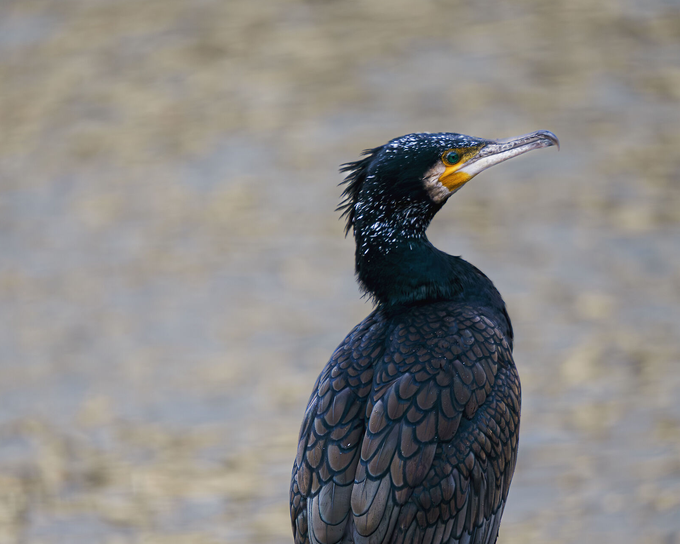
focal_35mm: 846
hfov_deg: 2.3
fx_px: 17028
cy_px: 360
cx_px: 340
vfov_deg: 1.8
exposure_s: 1/2500
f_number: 6.3
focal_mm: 600
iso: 6400
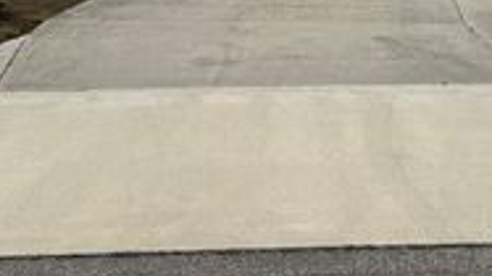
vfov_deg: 16.3
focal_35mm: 70
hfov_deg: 30.0
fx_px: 913
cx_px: 313
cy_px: -78
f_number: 1.78
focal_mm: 6.76
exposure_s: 1/10417
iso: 80
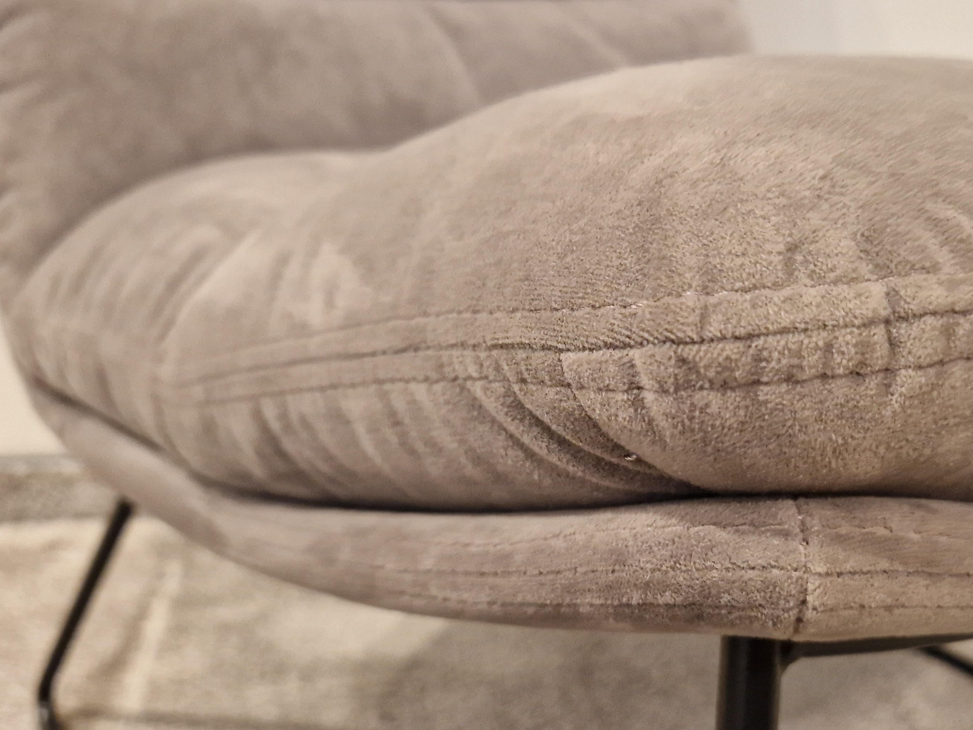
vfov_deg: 41.6
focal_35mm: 34
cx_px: 636
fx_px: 956
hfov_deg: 53.1
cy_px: 438
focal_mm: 5.4
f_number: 1.8
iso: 64
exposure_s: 1/100
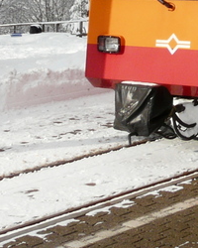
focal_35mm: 125
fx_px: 916
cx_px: 378
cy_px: -19
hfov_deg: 11.3
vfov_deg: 15.0
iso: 100
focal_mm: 5.2
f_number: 6.3
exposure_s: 1/400
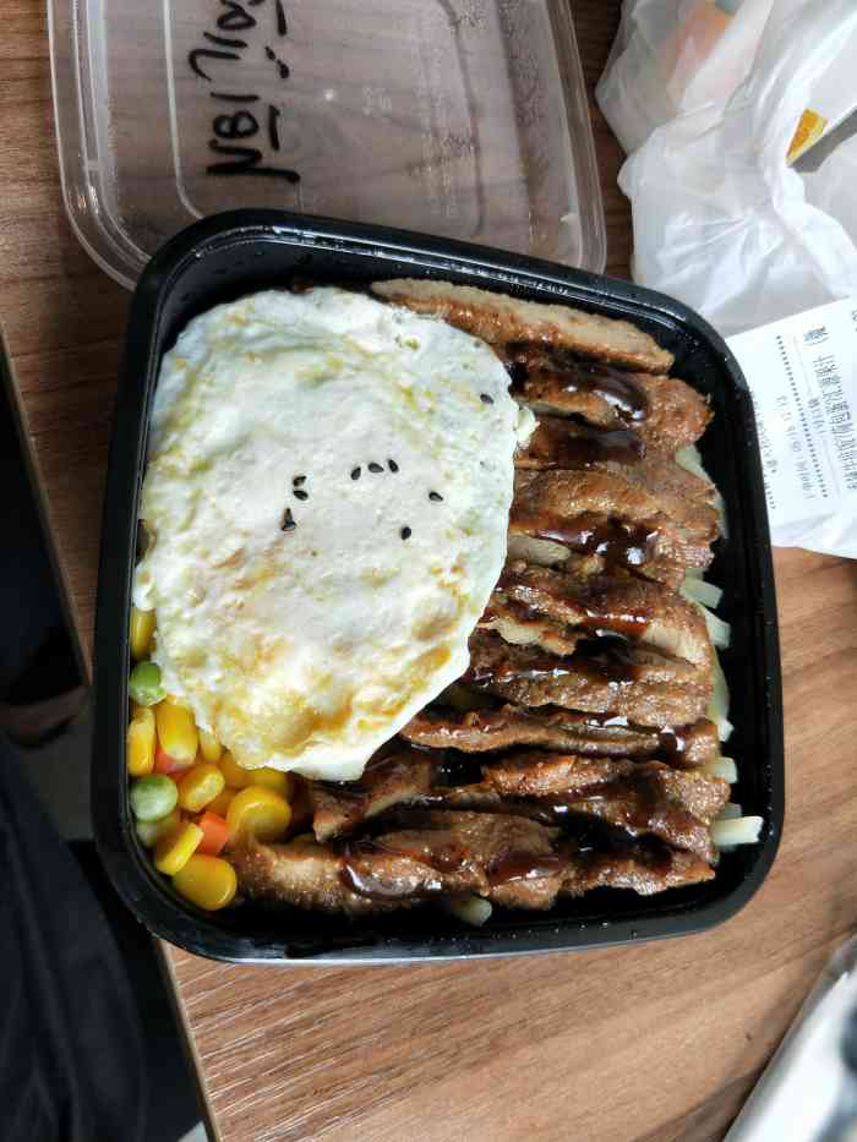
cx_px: 428
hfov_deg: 54.9
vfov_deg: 69.4
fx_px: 825
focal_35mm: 25
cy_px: 571
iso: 69
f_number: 1.7
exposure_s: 1/100
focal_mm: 4.27
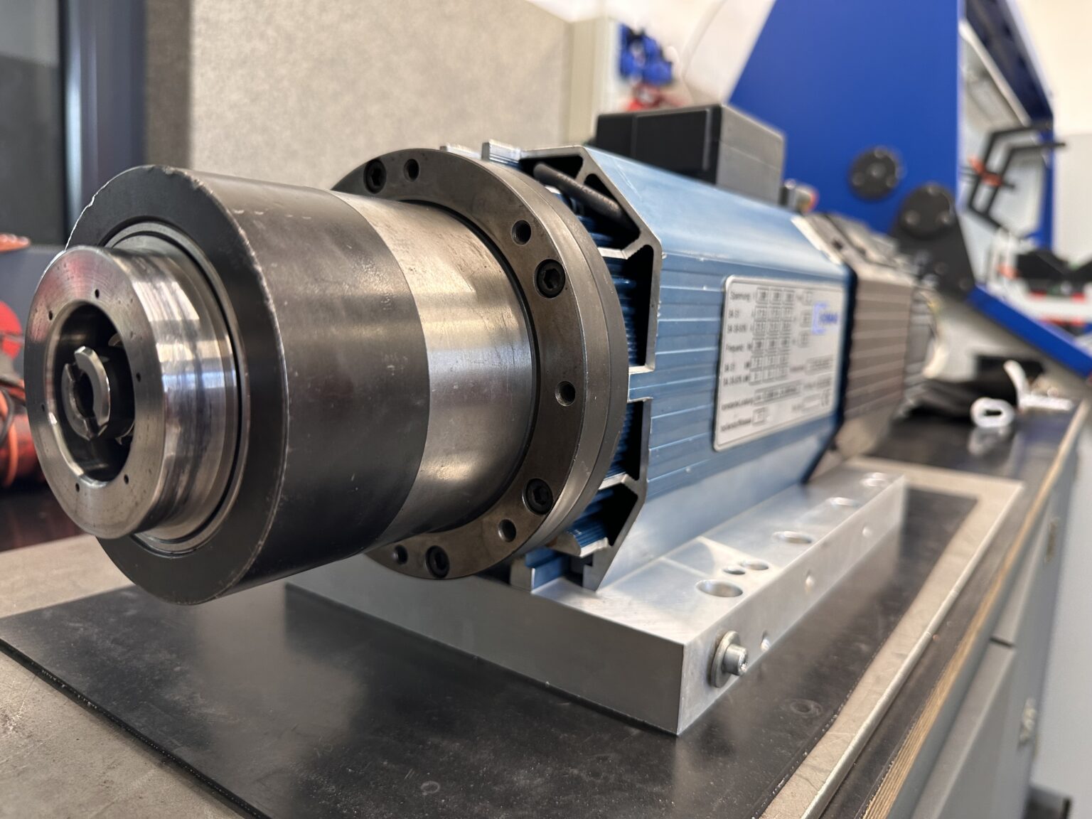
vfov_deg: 56.8
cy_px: 410
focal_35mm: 24
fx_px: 757
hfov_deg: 71.6
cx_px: 546
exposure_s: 1/100
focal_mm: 6.86
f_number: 1.78
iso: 200
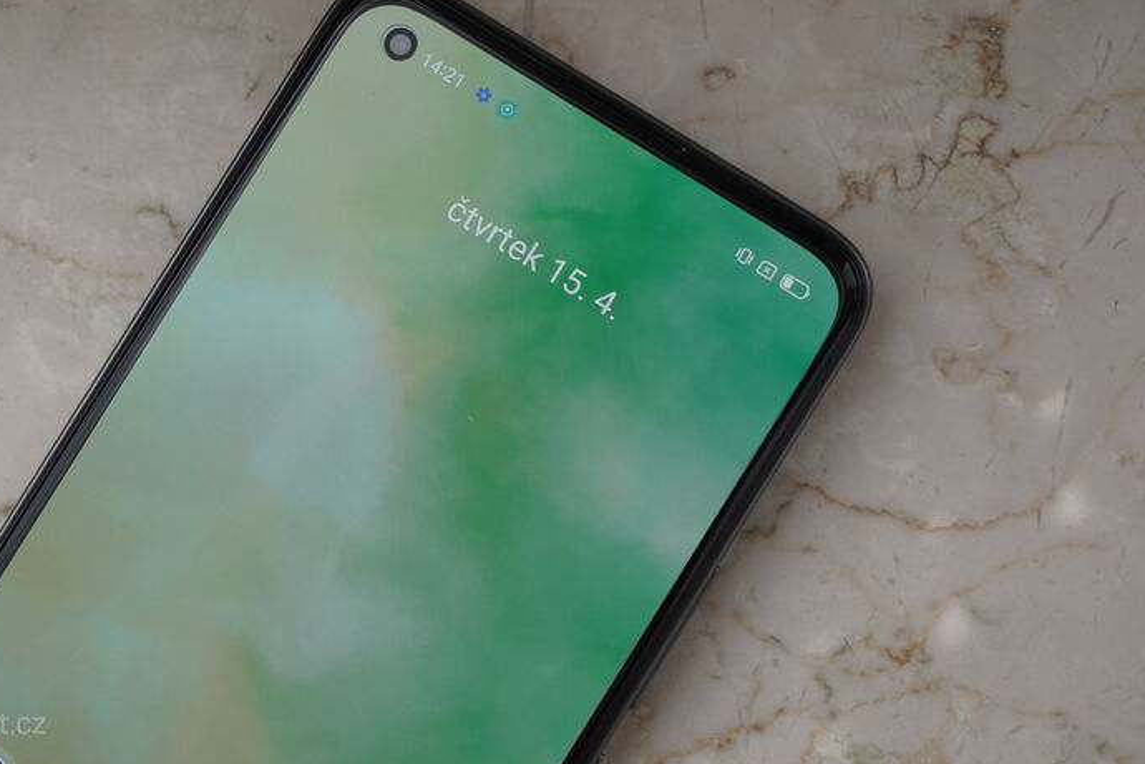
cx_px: 478
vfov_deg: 16.2
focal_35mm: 84
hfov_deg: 24.2
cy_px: 309
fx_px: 2671
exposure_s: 1/160
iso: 800
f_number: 7.1
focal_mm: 70
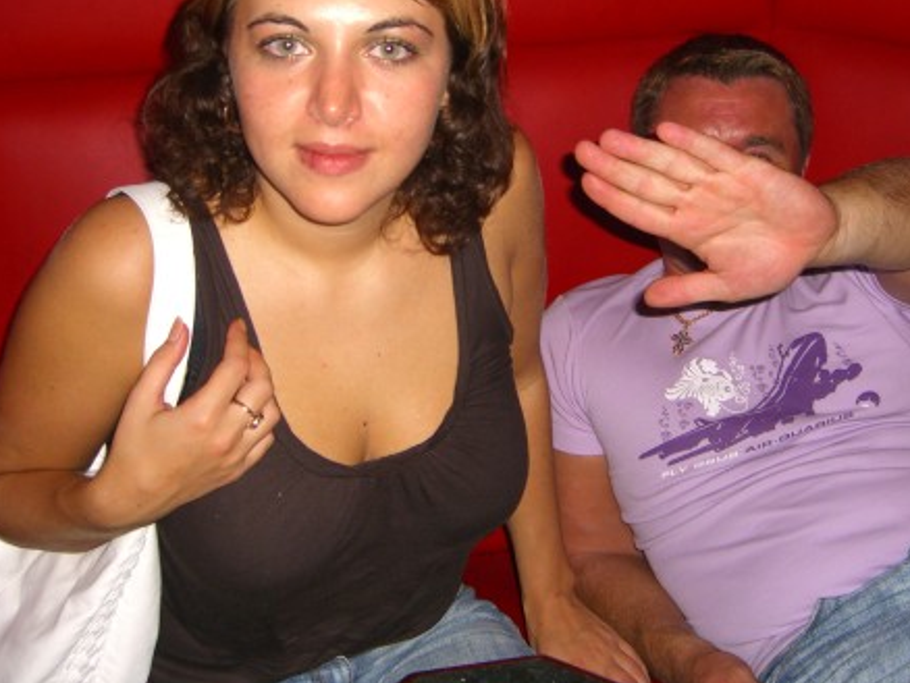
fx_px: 1368
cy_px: 226
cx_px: 511
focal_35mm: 52
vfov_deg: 27.9
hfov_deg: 36.7
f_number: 2.8
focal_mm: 7.9
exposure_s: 1/60
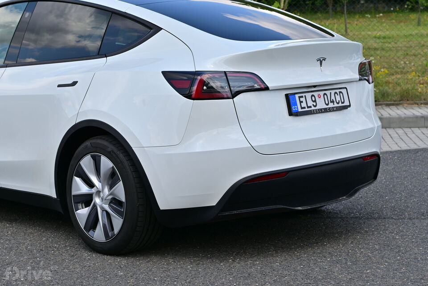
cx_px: 214
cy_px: 143
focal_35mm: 75
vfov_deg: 18.2
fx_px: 892
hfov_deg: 27.0
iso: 160
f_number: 6.3
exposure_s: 1/640
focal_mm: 50
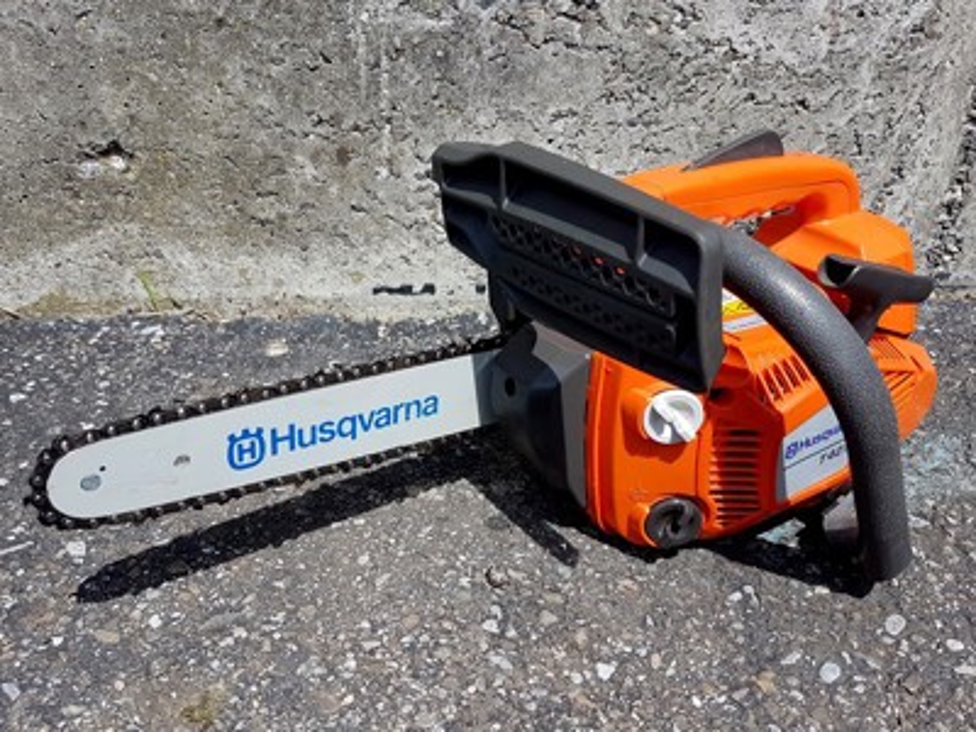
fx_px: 733
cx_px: 488
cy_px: 366
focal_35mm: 26
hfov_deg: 67.3
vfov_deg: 53.1
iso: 40
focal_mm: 4.2
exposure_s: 1/1400
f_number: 1.7
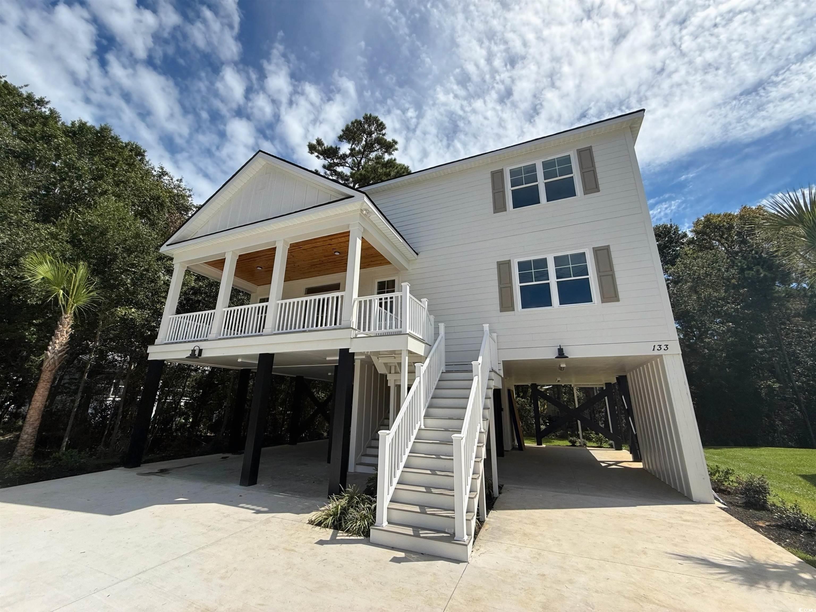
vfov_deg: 85.7
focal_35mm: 14
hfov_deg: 102.1
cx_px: 408
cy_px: 306
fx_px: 330
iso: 50
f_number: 2.2
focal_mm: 2.22
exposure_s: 1/2611
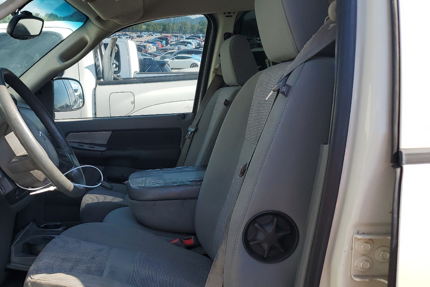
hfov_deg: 48.1
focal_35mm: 39
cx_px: 121
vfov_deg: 34.0
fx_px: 466
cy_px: 185
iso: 50
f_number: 1.5
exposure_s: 1/1250
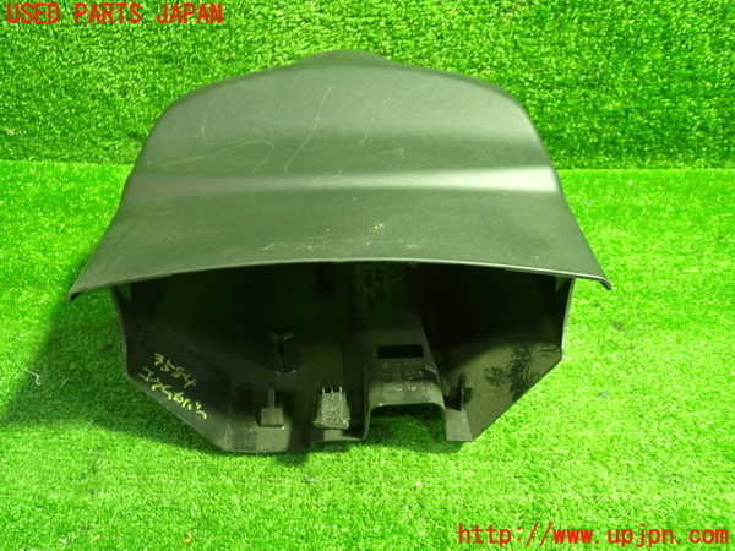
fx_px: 637
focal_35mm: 30
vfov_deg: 46.8
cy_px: 276
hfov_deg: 60.0
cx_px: 368
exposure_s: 1/25
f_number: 2.3
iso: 800
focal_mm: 5.4
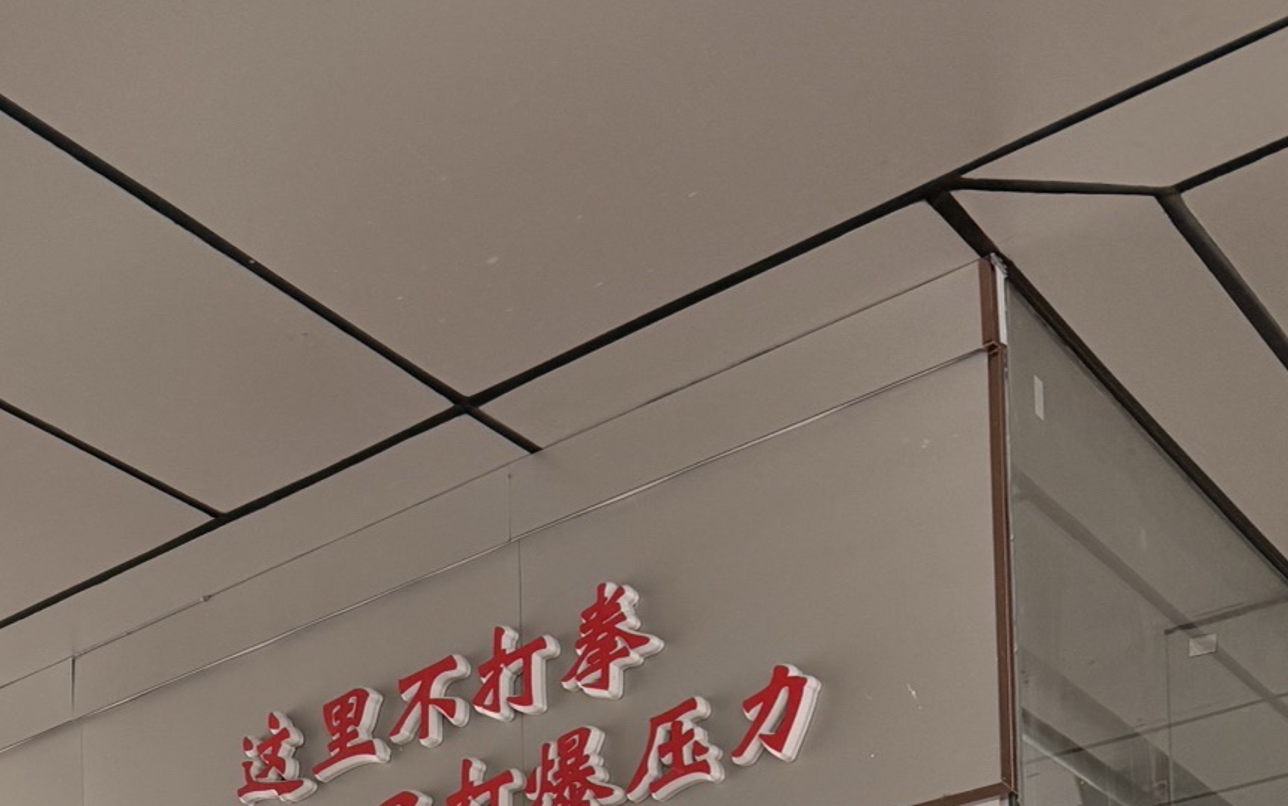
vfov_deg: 17.8
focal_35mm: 59
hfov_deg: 33.4
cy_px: 1445
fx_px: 2071
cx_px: 224
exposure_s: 1/89
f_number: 1.78
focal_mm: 6.76
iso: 200
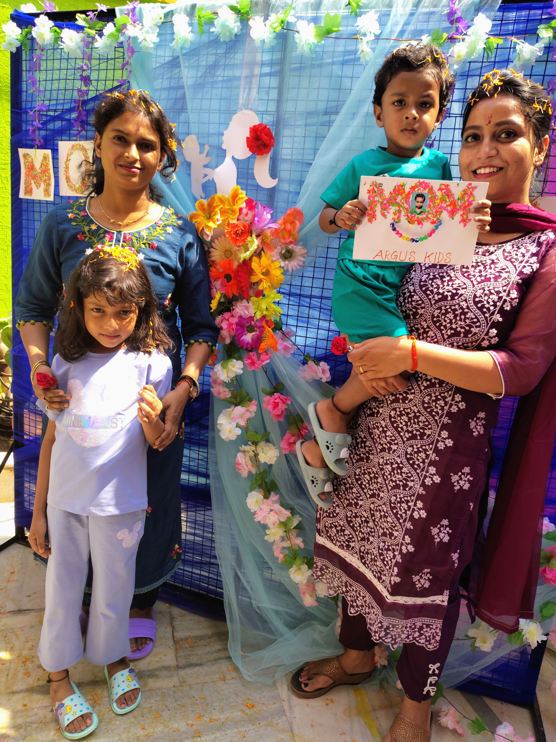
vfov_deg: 71.6
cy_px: 371
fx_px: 514
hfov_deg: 56.8
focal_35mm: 24
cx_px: 278
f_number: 1.8
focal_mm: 5.56
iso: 100
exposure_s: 1/380
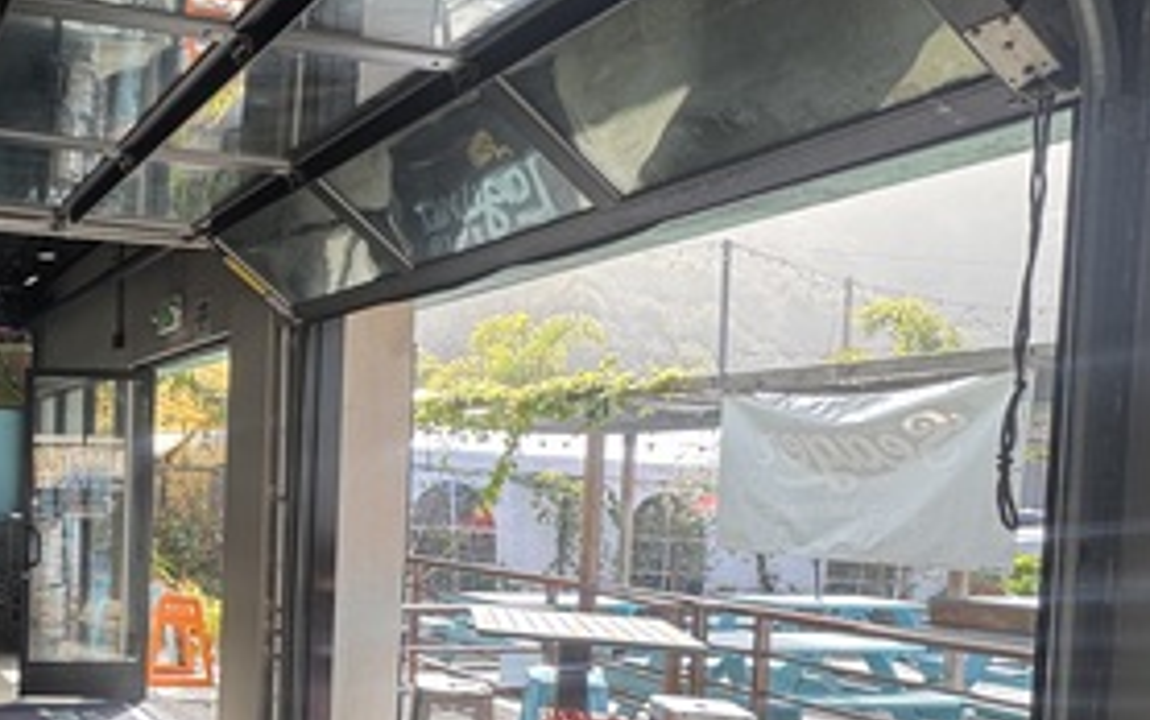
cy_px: 509
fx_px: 1003
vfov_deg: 38.8
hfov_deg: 49.3
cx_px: 12
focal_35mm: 32
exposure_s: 1/99
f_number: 2.2
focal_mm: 2.22
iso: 40
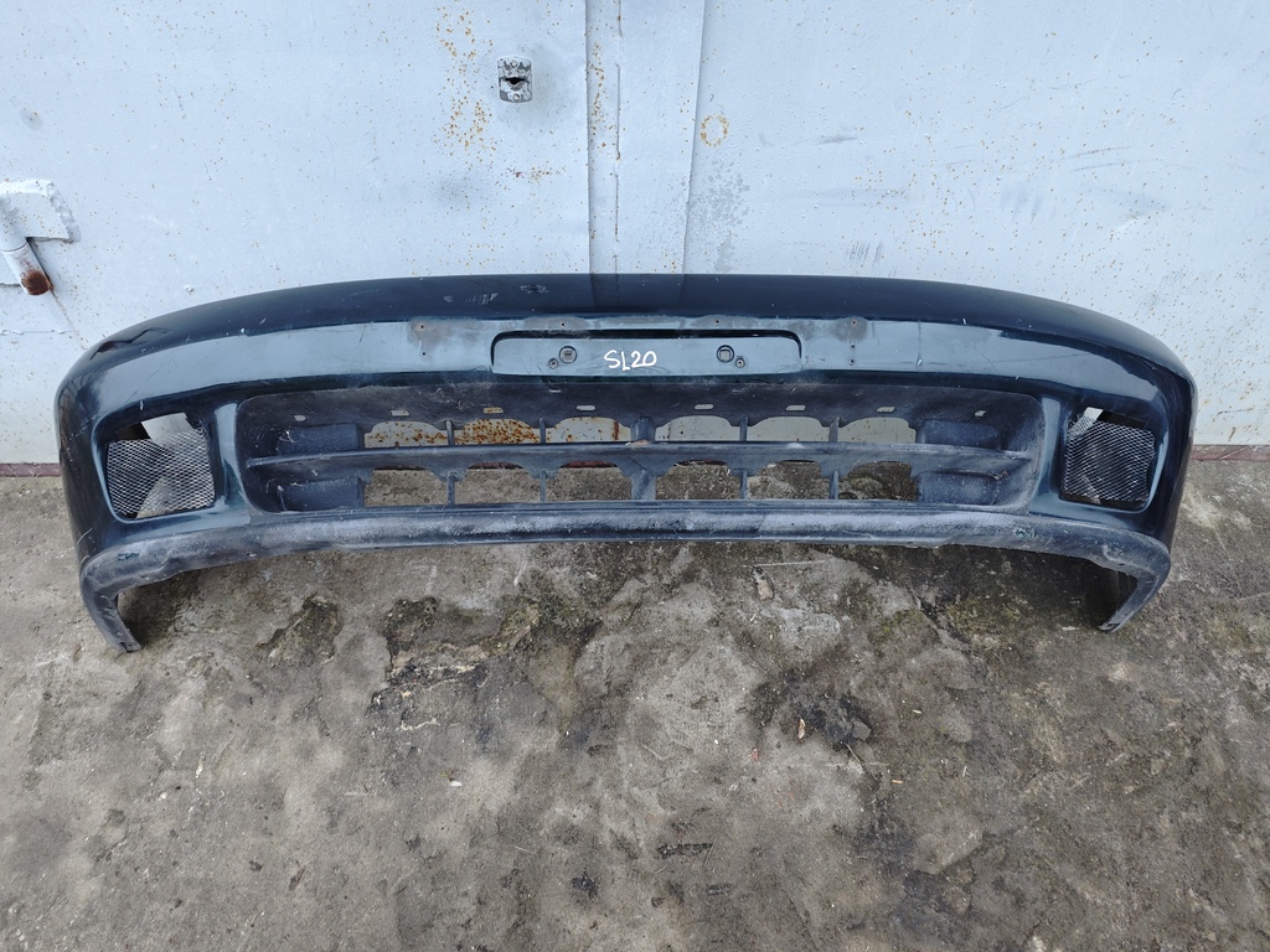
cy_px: 476
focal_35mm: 23
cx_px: 635
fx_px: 844
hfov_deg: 73.9
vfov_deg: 58.9
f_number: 1.6
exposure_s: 1/47.9
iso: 800
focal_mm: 6.55
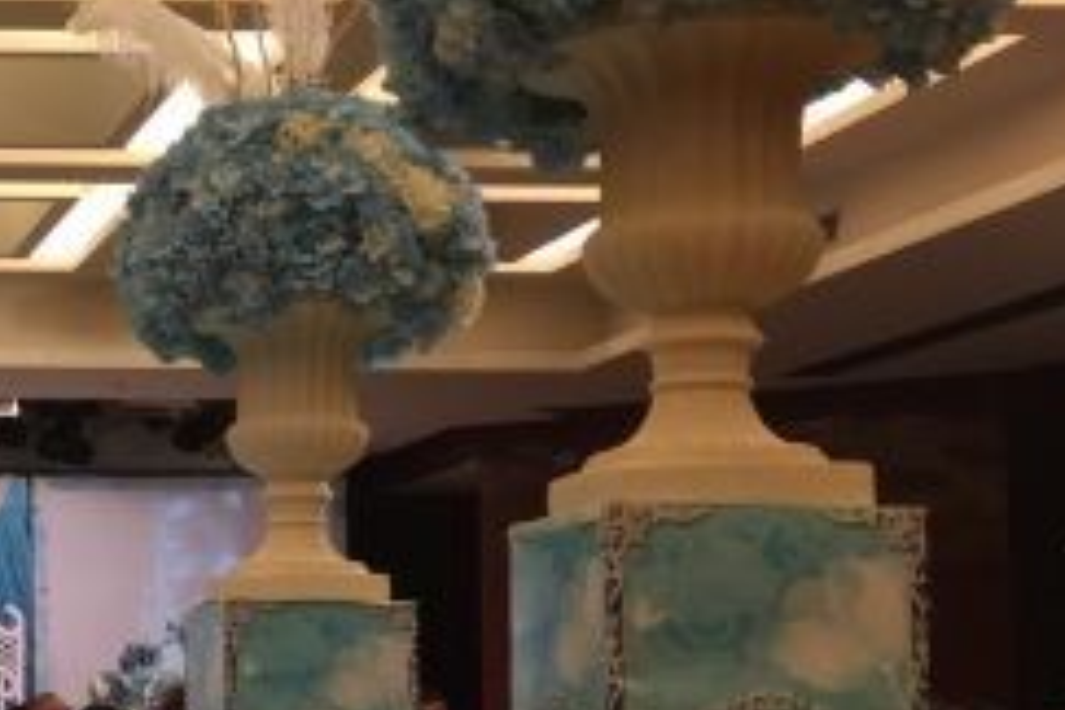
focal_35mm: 87
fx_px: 2574
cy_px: 581
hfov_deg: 21.0
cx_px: -368
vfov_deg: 15.6
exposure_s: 1/33
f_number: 2.2
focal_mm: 4.15
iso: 50
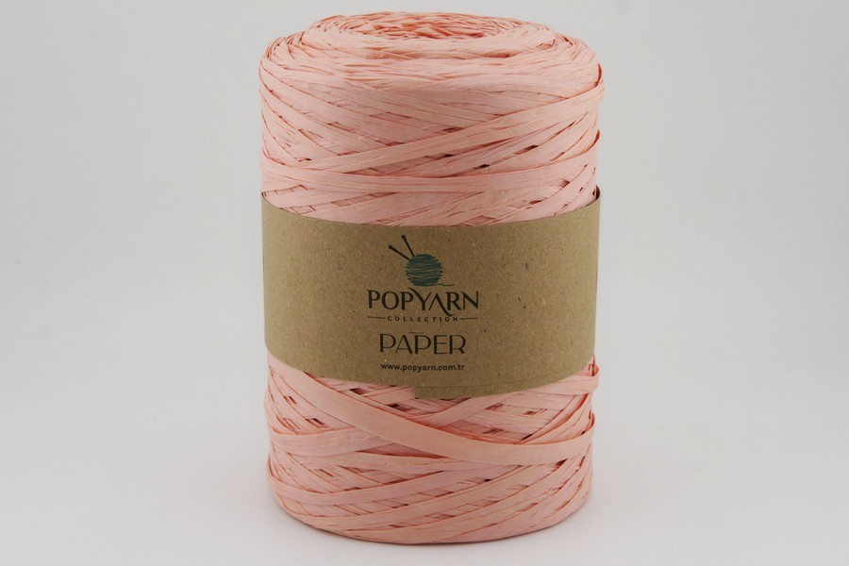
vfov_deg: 21.1
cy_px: 283
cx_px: 424
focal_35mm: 64
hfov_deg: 31.2
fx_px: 1521
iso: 200
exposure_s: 1/320
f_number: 9
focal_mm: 43
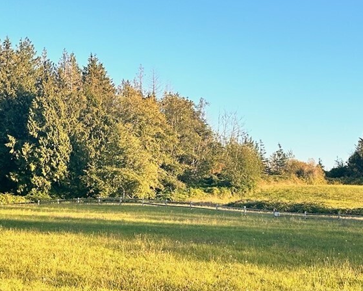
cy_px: 110
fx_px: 720
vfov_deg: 22.8
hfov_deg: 28.2
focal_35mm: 67
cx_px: 217
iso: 80
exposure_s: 1/2028
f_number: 1.78
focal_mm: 6.86
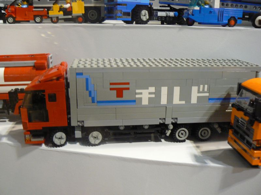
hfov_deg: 51.4
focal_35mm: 36
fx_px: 271
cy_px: 98
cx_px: 130
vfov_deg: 39.7
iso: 200
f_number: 2.8
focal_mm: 6
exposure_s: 1/20
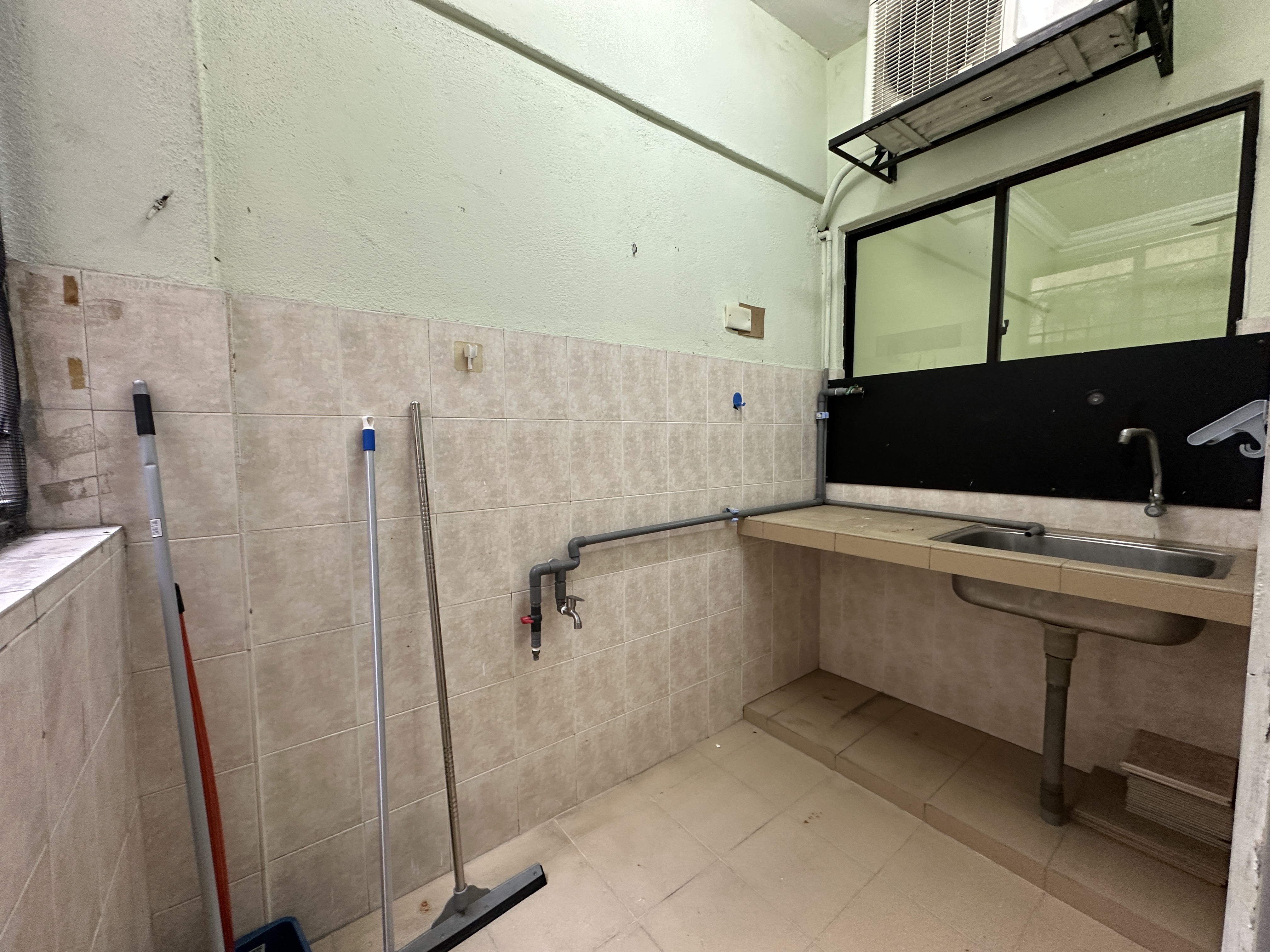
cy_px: 476
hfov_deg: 102.1
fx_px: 514
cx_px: 635
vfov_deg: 85.7
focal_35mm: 14
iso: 250
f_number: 2.2
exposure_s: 1/50
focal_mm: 2.22
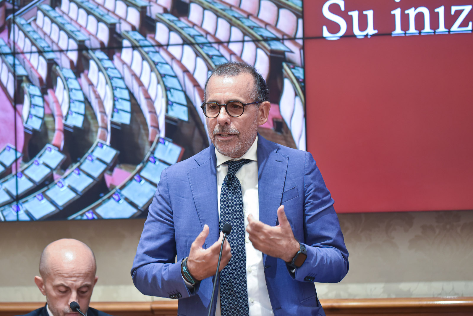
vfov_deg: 11.4
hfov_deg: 17.1
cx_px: 236
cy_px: 158
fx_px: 1577
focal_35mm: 120
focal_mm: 120
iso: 1600
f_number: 2.8
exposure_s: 1/250
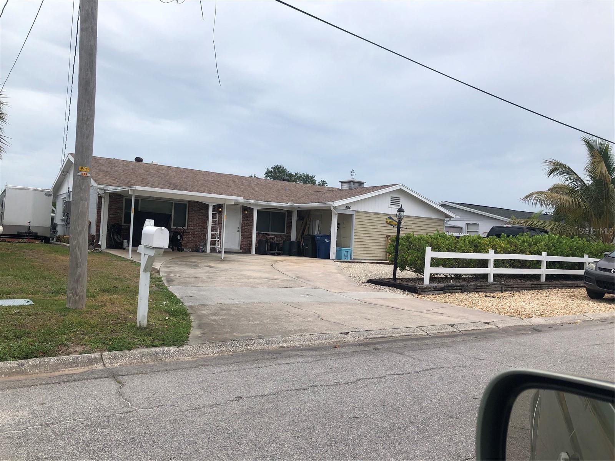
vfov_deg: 49.7
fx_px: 497
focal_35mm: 28
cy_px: 230
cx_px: 308
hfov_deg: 63.4
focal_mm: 3.99
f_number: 1.8
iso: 20
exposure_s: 1/3040
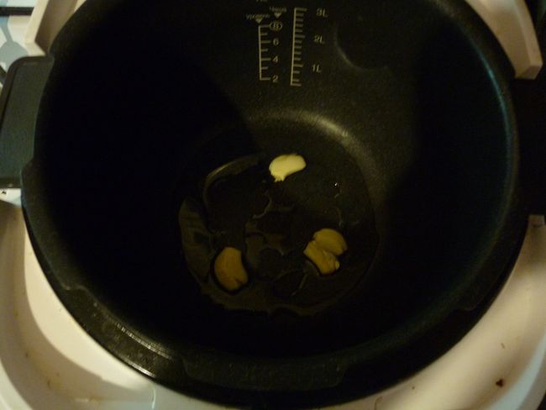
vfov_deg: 43.0
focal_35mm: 33
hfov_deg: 55.3
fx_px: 521
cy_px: 205
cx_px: 273
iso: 400
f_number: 2.8
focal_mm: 5.5
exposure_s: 1/8
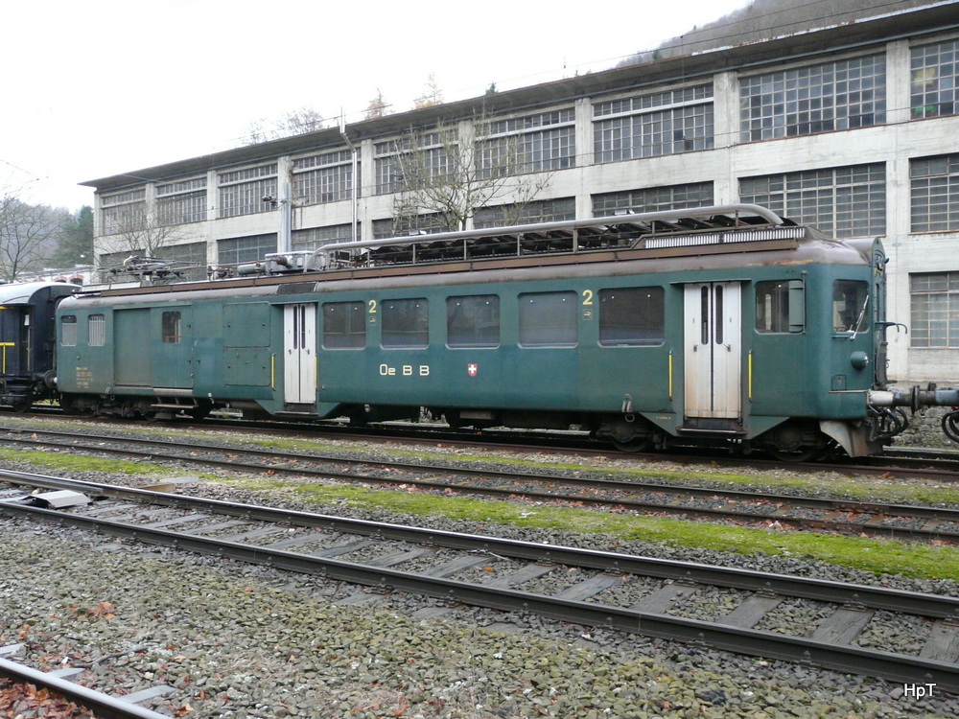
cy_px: 360
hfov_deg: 56.8
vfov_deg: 44.2
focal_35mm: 32
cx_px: 480
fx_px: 887
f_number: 2.8
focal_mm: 5.2
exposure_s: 1/60
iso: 320
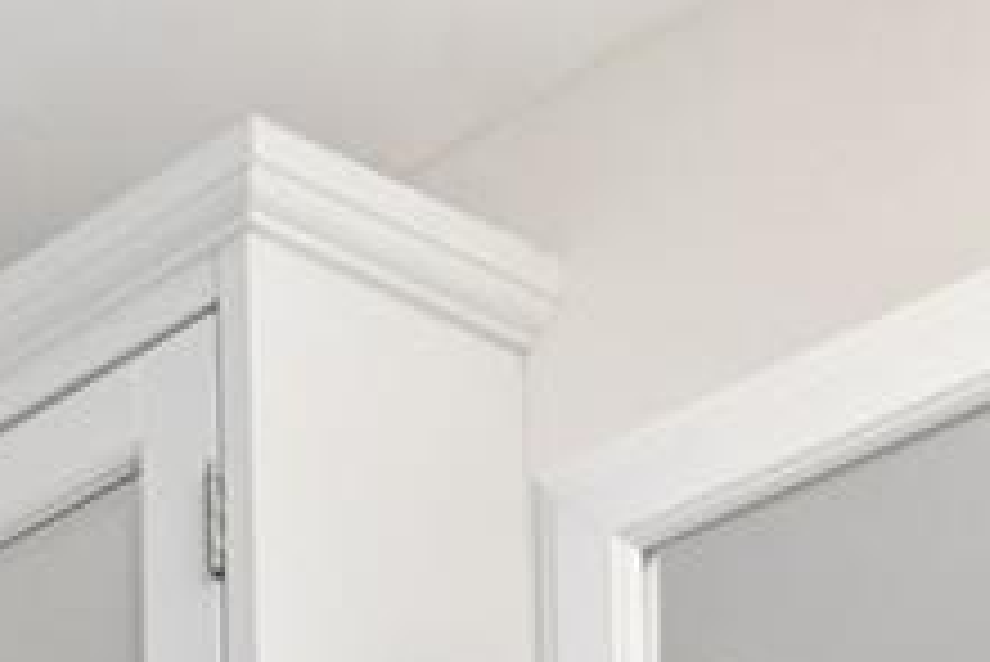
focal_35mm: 109
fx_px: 2999
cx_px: -846
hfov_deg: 15.7
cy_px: 2180
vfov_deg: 9.2
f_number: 8
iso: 640
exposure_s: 1/30
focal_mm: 10
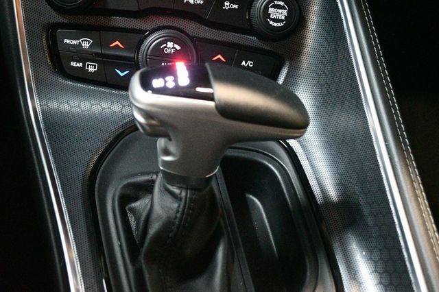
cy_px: 146
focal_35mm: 51
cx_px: 220
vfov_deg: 26.5
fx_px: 622
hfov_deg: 38.9
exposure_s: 1/25
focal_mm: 34
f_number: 5
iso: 12800
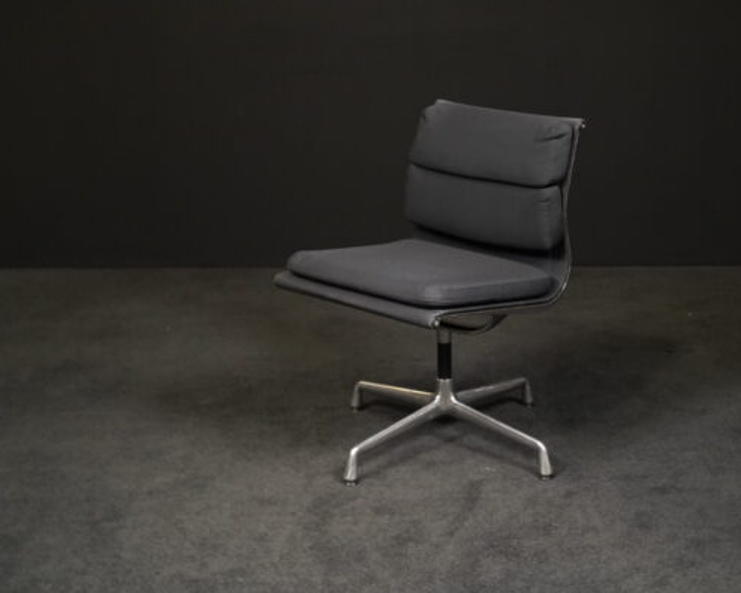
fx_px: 1272
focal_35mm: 58
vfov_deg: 26.2
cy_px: 296
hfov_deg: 32.4
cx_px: 431
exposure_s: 1/100
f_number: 7.1
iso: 5000
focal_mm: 51
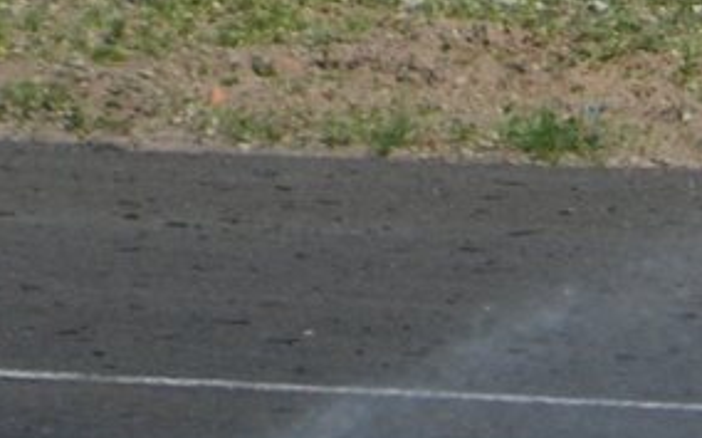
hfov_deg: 0.7
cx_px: 1083
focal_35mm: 3105
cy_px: 1105
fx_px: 59357
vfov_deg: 0.4
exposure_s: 1/640
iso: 100
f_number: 5.6
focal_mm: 300
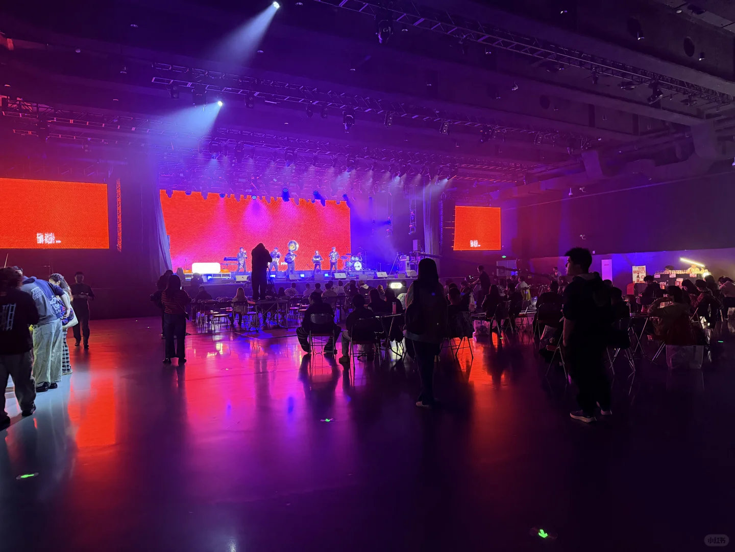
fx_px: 510
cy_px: 276
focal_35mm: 24
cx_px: 368
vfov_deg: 56.8
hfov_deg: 71.6
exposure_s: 1/48
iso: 800
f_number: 1.78
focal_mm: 6.76
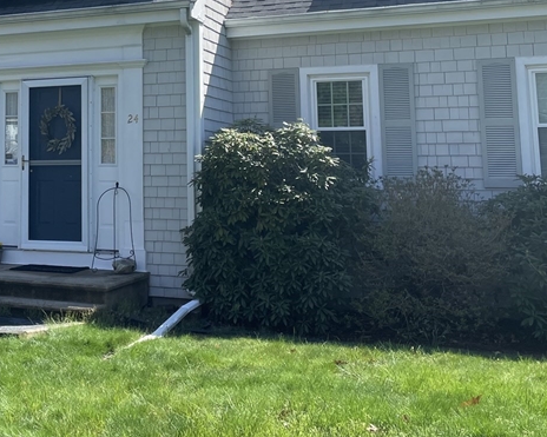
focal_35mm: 56
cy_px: 49
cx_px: 72
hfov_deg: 32.2
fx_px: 906
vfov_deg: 26.3
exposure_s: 1/2353
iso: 32
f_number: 1.6
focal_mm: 4.2
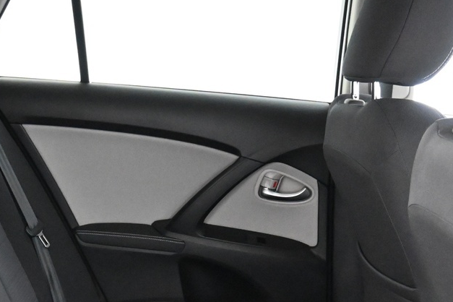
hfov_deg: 31.5
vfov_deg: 20.4
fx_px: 780
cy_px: 371
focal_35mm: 62
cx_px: 90
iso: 7200
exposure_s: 1/25
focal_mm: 16
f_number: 3.5
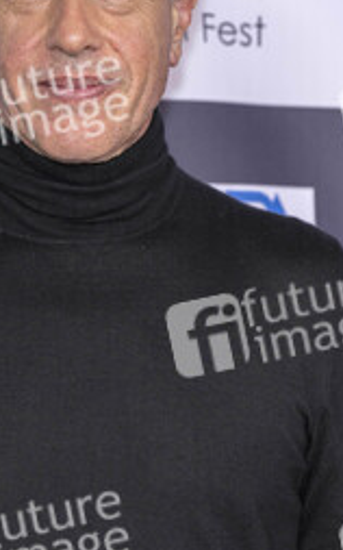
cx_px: 80
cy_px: 217
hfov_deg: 6.8
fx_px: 2888
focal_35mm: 193
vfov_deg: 10.9
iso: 800
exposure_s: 1/200
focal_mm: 120
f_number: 5.6
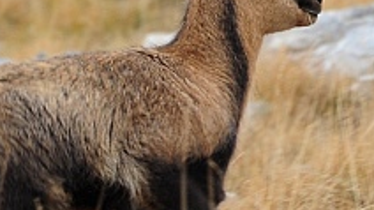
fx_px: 7038
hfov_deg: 3.0
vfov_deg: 1.7
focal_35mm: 710
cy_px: 121
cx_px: 191
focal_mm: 240
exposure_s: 1/320
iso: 640
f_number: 9
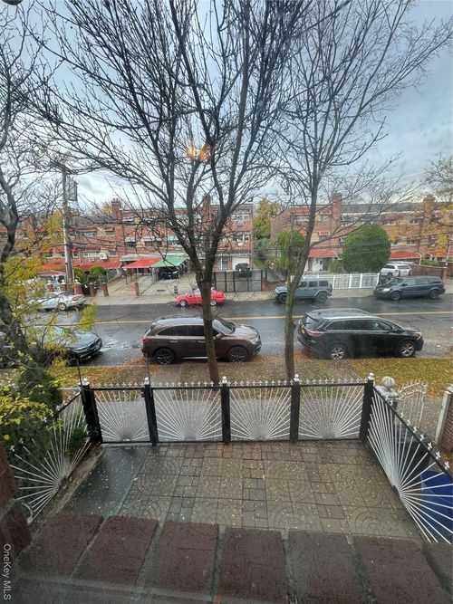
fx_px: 244
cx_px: 226
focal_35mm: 14
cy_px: 302
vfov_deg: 102.1
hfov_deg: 85.7
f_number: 2.2
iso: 64
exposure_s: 1/120
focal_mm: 2.22
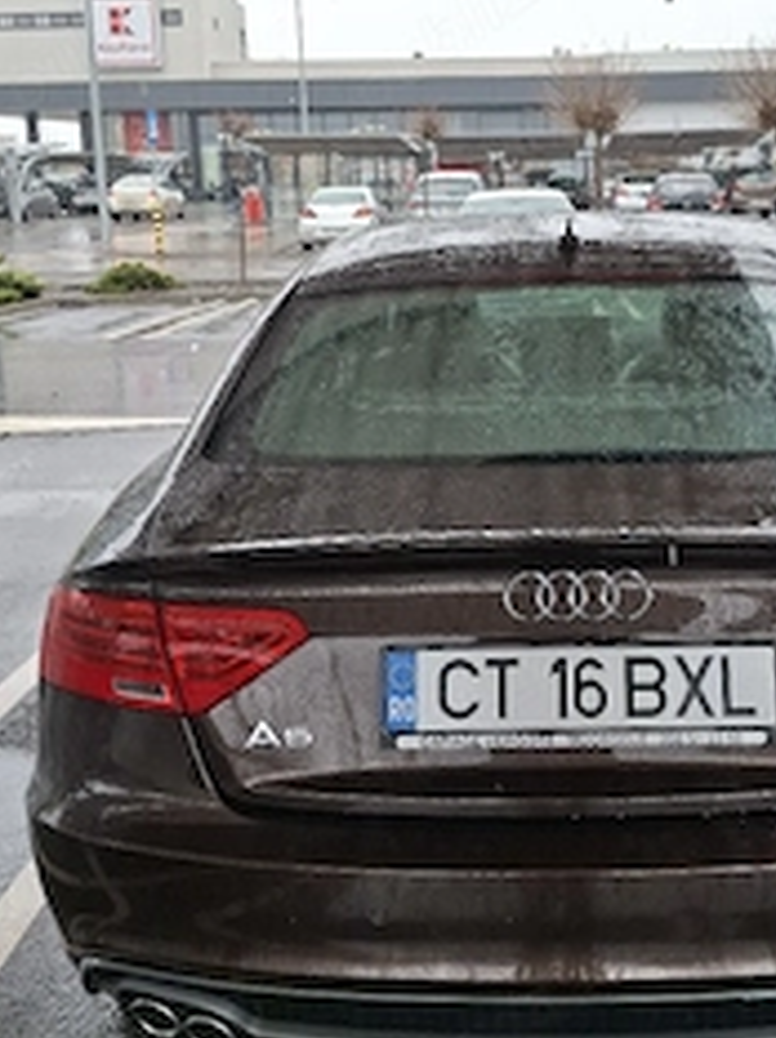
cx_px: 584
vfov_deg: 43.6
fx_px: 1289
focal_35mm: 43
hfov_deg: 32.8
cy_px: 405
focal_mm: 4.69
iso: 32
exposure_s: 1/204
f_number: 1.8
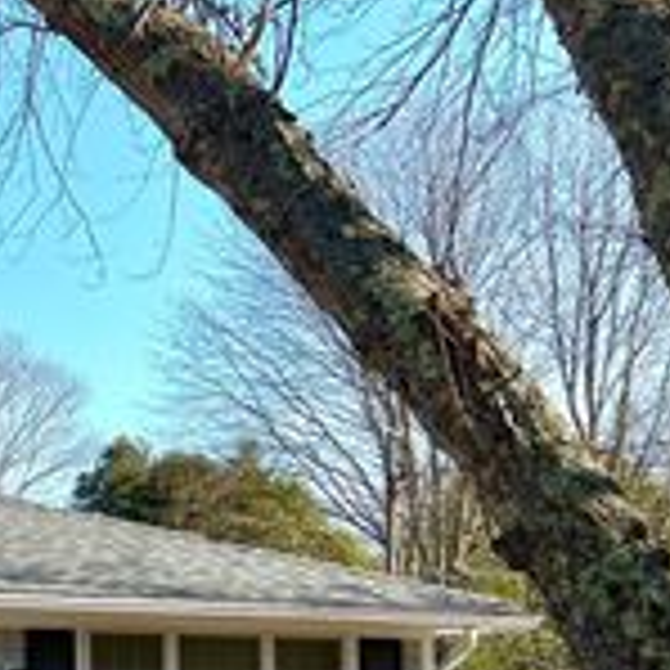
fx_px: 1686
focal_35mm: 77
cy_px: 650
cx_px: -418
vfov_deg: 21.8
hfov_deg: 18.9
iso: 50
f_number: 1.5
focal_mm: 5.7
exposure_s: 1/2404
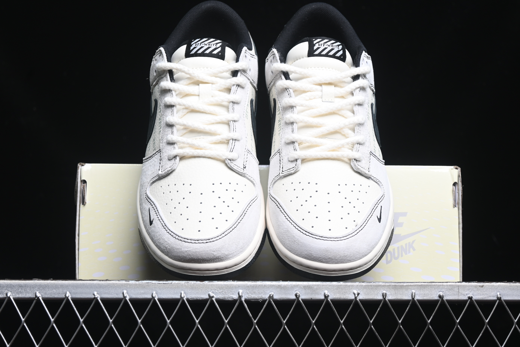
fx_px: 1083
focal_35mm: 75
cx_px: 260
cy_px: 174
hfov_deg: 27.0
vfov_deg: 18.2
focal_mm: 50
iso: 160
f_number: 6.3
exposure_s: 1/50
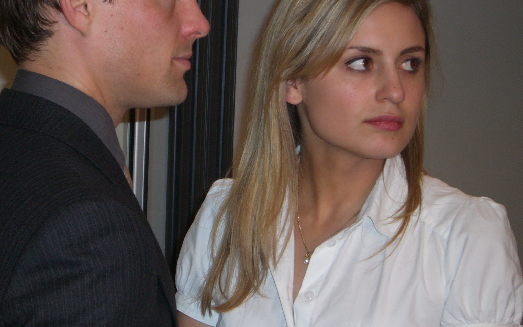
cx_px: 262
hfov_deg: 17.2
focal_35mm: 121
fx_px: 1725
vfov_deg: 10.8
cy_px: 143
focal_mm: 18.6
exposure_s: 1/60
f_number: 5.2
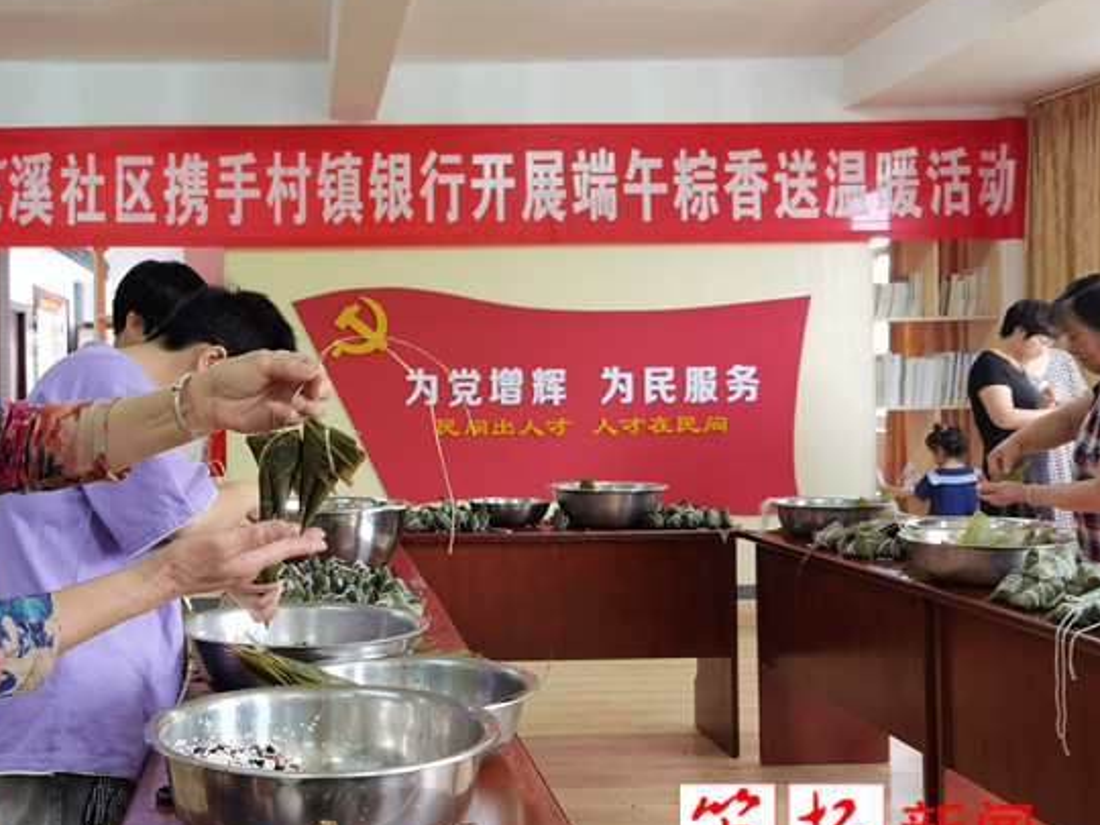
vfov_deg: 35.9
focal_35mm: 40
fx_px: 1271
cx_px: 306
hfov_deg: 45.5
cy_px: 389
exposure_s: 1/50
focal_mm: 6.71
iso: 160
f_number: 1.9
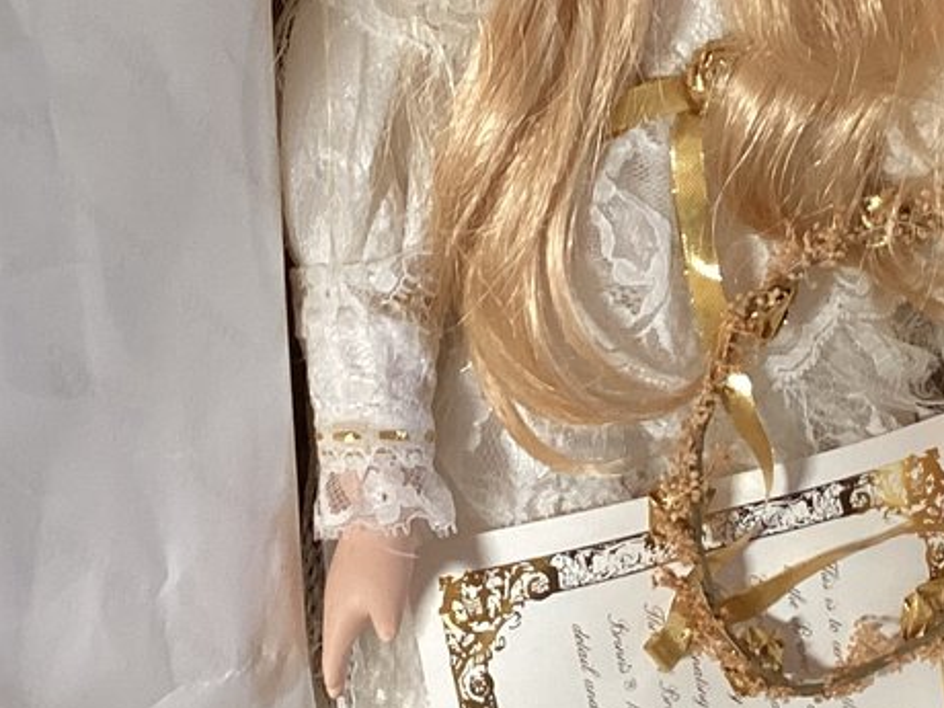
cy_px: 309
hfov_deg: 19.3
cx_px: 481
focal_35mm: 102
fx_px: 2782
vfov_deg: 14.5
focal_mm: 3.3
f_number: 2.4
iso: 160
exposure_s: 1/50
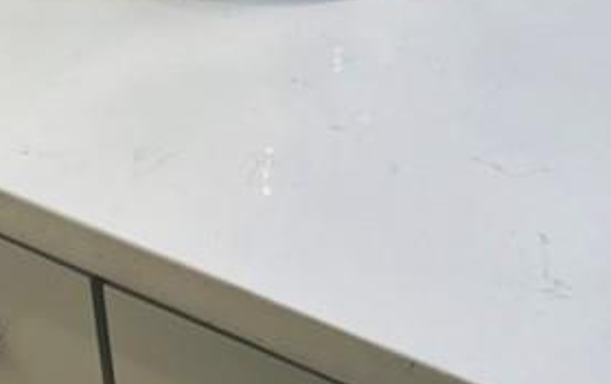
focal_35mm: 101
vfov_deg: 11.6
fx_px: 1684
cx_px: 134
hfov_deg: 20.4
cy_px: -402
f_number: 1.5
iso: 32
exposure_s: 1/120
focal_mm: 5.7
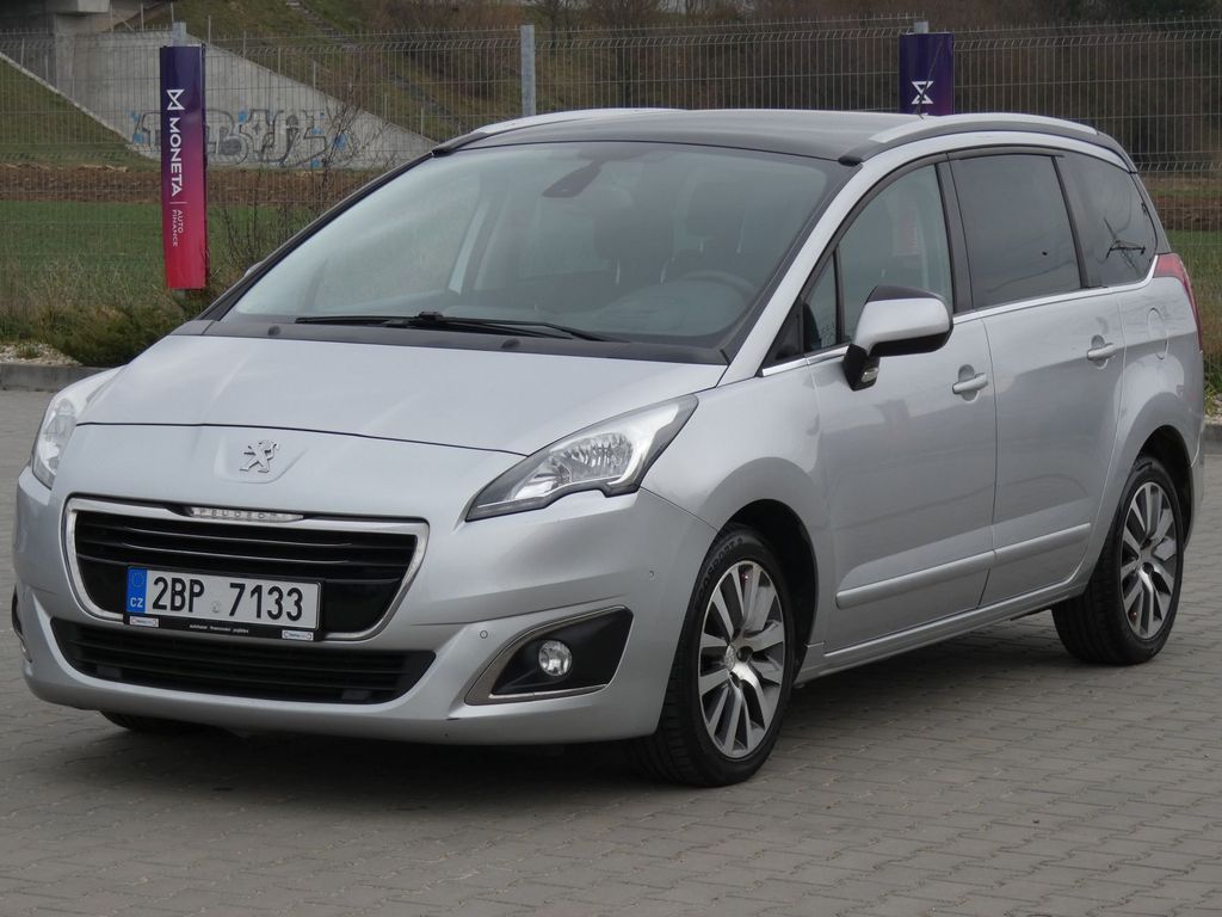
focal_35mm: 107
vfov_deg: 13.8
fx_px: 3777
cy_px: 458
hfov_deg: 18.4
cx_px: 611
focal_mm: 19.2
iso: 80
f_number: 5
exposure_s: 1/160
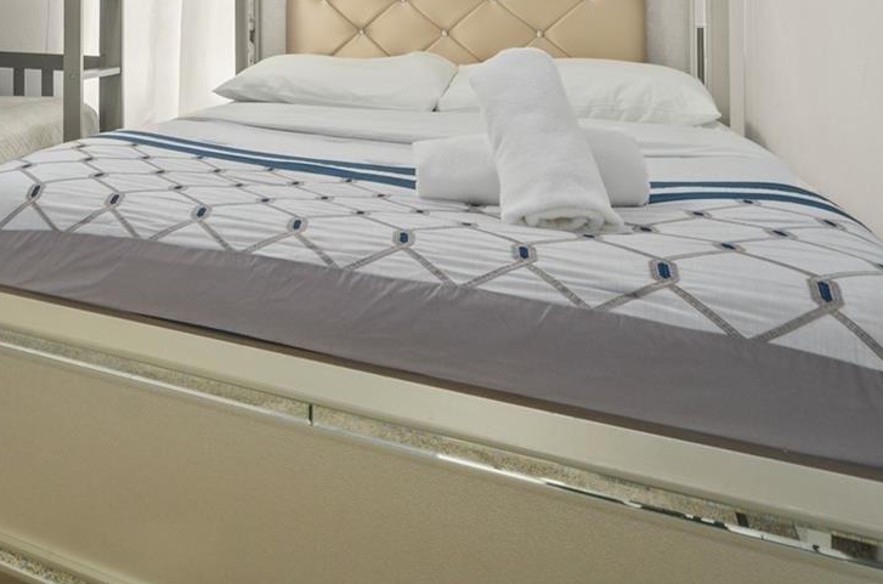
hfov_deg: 49.1
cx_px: 41
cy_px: -9
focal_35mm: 33
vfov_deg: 35.7
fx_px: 807
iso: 200
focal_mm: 10
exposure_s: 1/1.25
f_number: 8
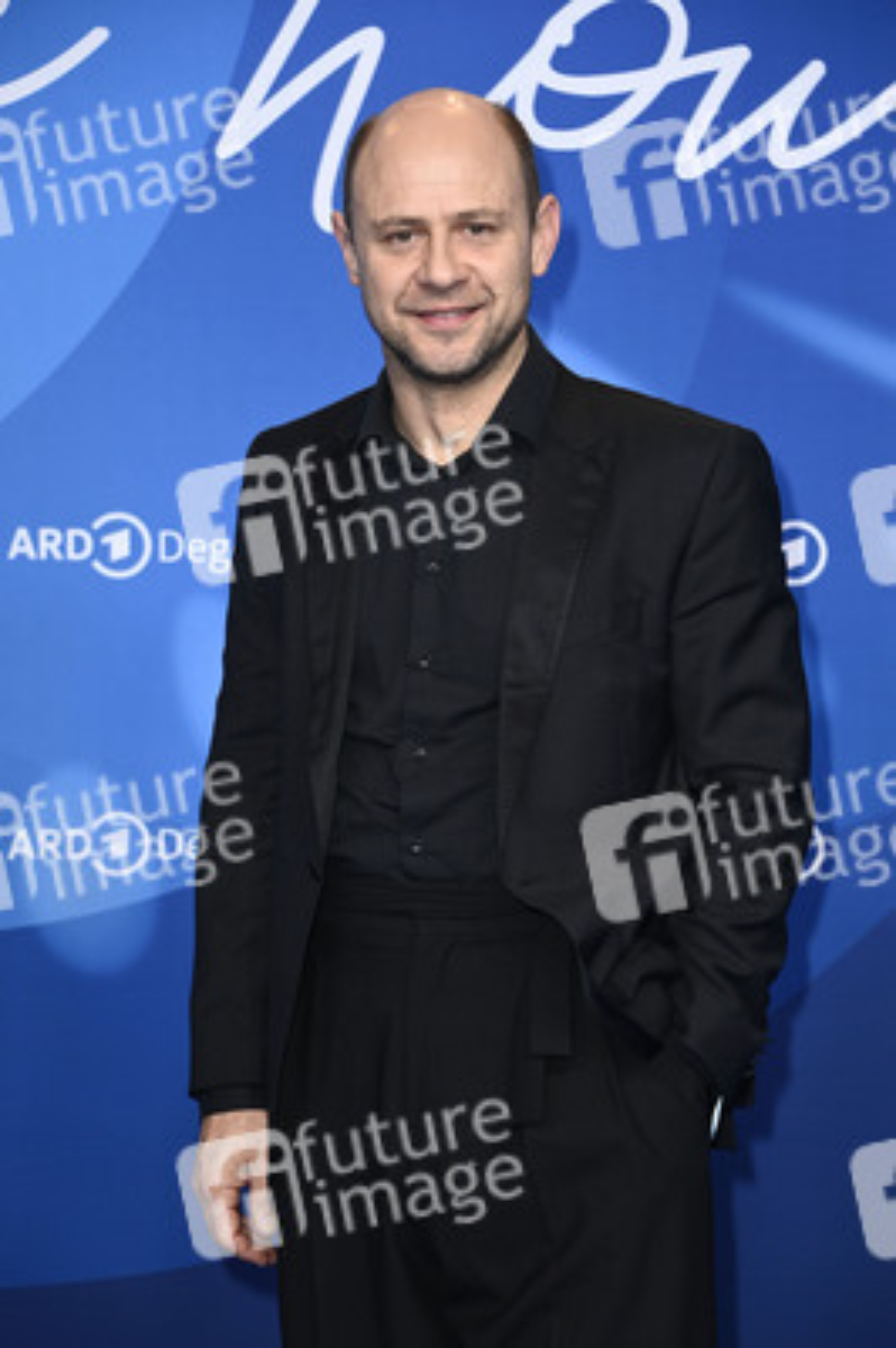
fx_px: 3926
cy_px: 674
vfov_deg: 19.5
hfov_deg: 13.0
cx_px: 448
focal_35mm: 105
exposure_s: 1/250
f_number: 5.6
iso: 1000
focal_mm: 105
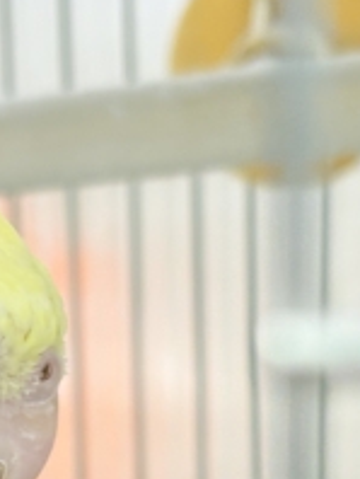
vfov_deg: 11.6
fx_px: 2325
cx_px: 169
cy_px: 544
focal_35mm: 168
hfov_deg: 8.9
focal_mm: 5.96
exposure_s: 1/50
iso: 125
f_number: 1.6
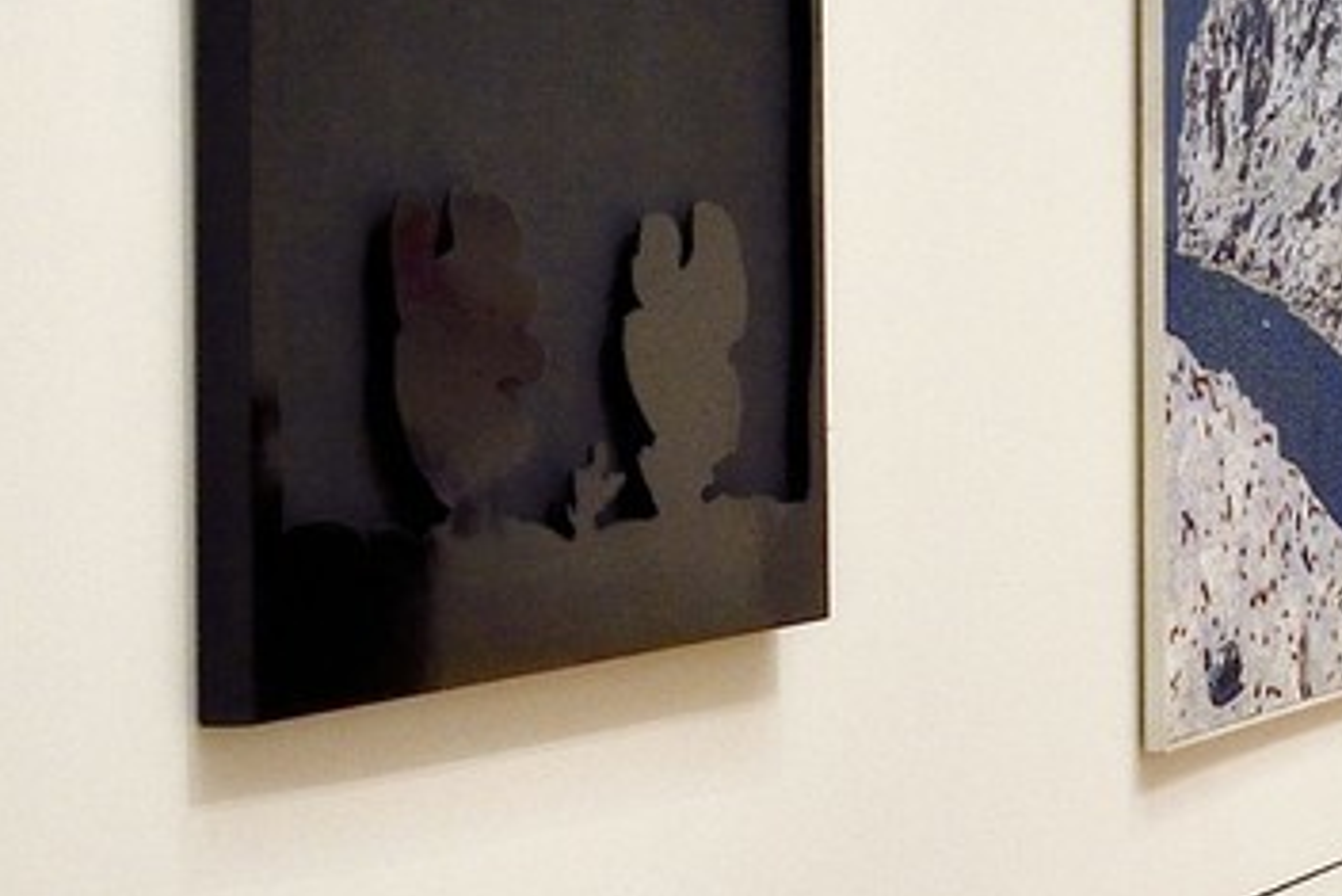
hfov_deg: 14.1
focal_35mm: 109
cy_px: 646
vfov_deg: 12.5
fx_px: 4065
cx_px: 3039
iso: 1600
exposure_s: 1/80
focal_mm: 24
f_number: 11
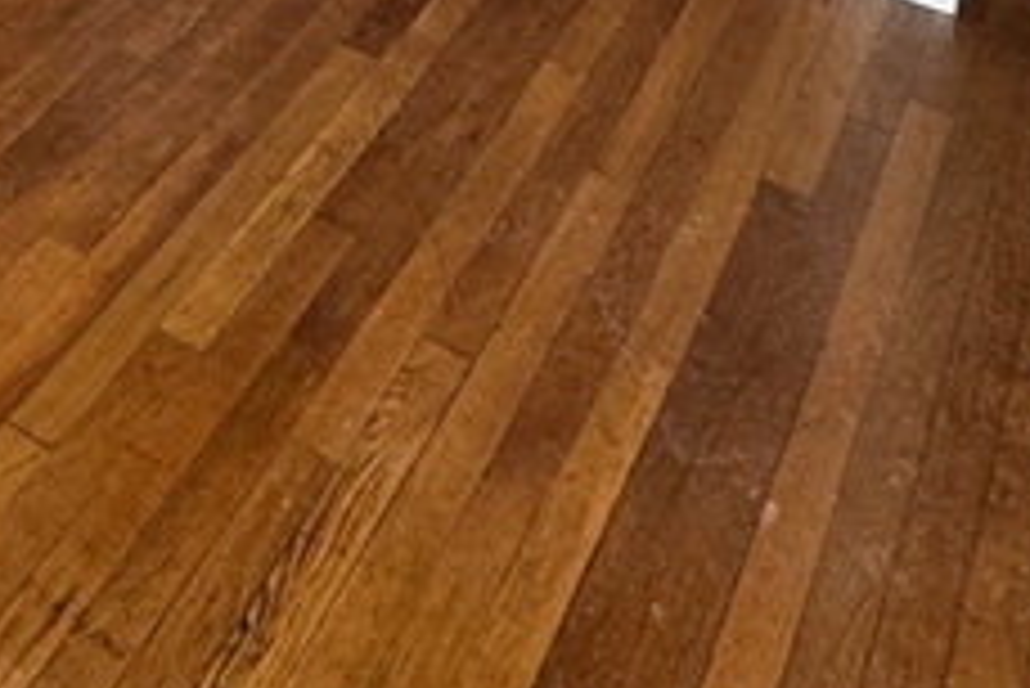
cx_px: -54
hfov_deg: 28.6
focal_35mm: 65
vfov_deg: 14.4
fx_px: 1861
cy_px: -944
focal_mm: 2.22
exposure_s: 1/120
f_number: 2.2
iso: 125
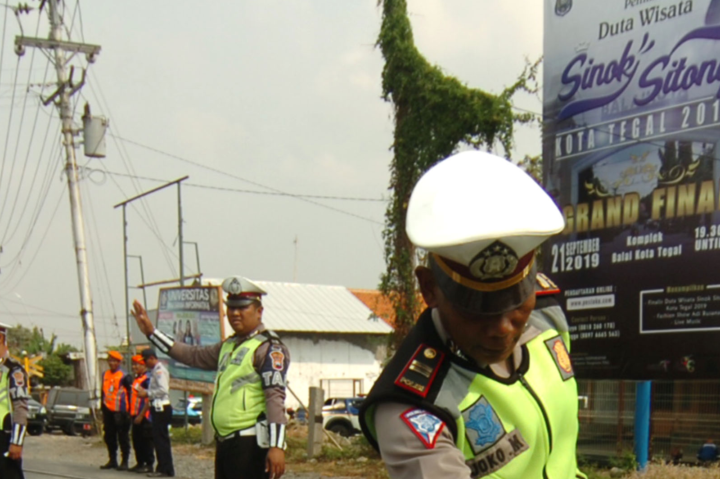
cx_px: 400
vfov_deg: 26.1
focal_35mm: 45
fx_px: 899
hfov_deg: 43.6
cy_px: 594
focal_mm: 12
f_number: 4
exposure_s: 1/2000
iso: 200
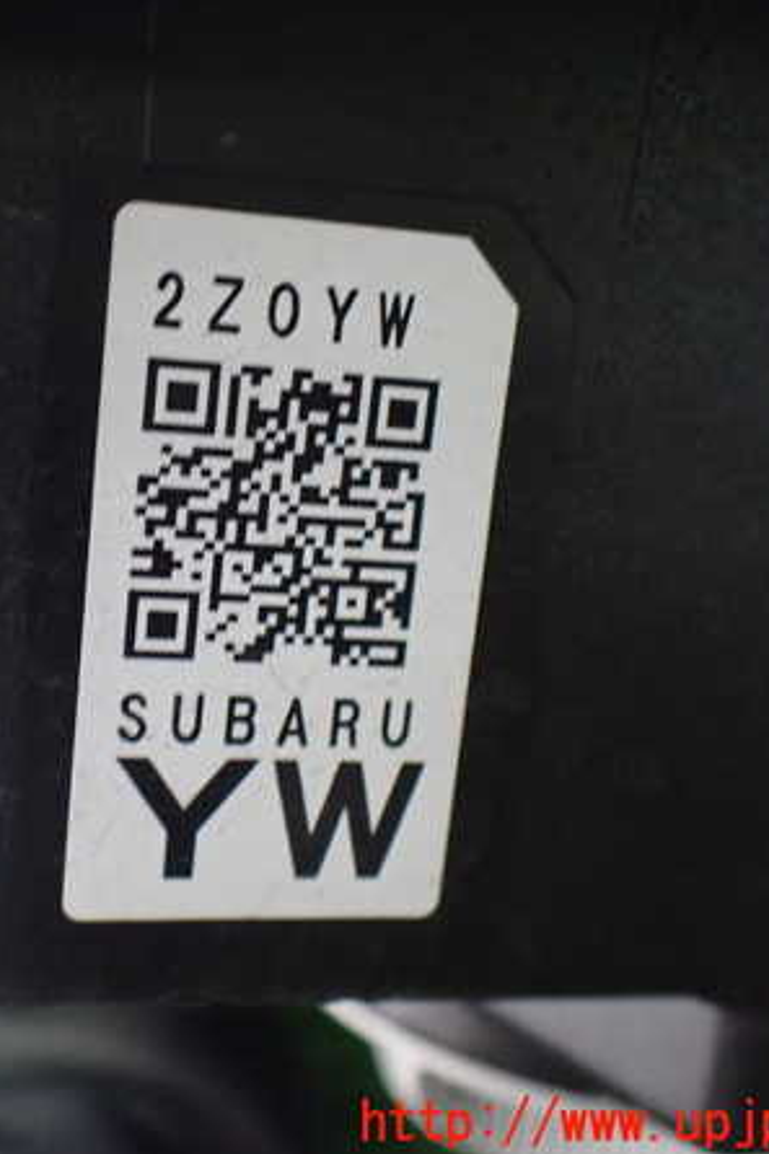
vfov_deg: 46.4
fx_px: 1347
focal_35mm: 42
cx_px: 168
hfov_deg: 31.2
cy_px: 574
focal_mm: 5.4
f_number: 2.3
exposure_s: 1/30
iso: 1250
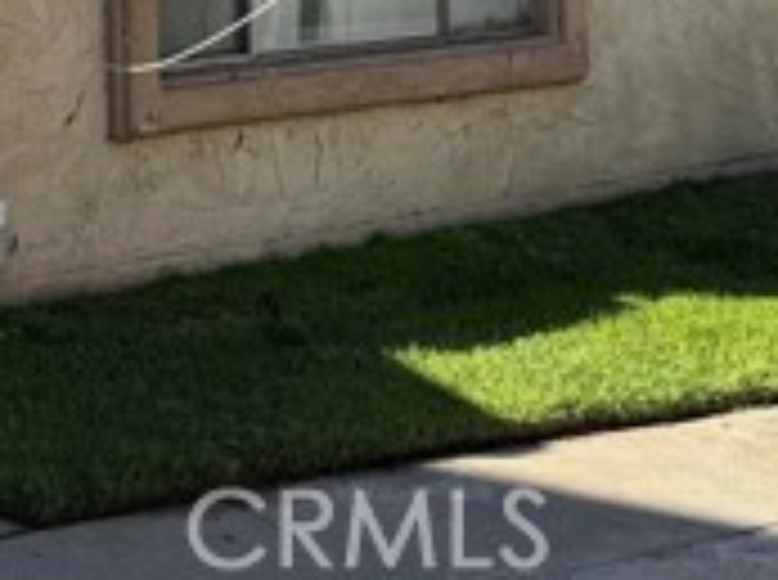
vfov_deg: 14.4
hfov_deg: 17.6
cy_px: -486
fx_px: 1996
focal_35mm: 89
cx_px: -648
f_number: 1.78
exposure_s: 1/2703
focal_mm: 6.76
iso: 80
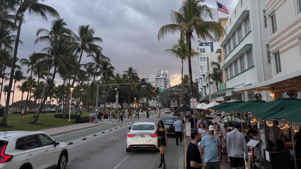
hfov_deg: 56.5
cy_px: 39
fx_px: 279
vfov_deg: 33.0
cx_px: 167
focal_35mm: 35
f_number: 1.78
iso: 64
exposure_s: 1/120
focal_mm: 6.76
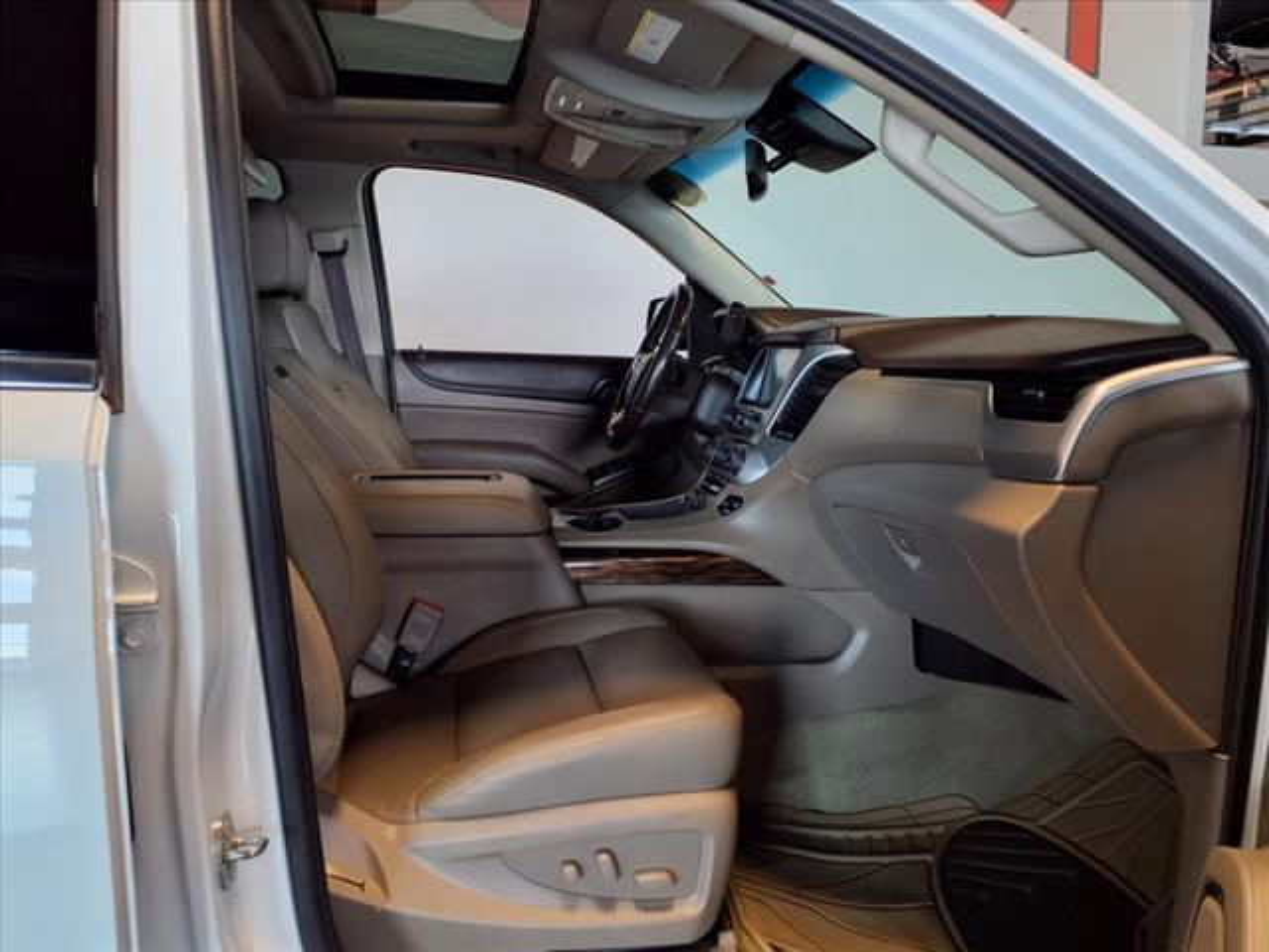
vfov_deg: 51.4
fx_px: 990
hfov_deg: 65.3
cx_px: 634
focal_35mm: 27
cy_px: 476
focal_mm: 3.58
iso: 80
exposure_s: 1/40
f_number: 1.9
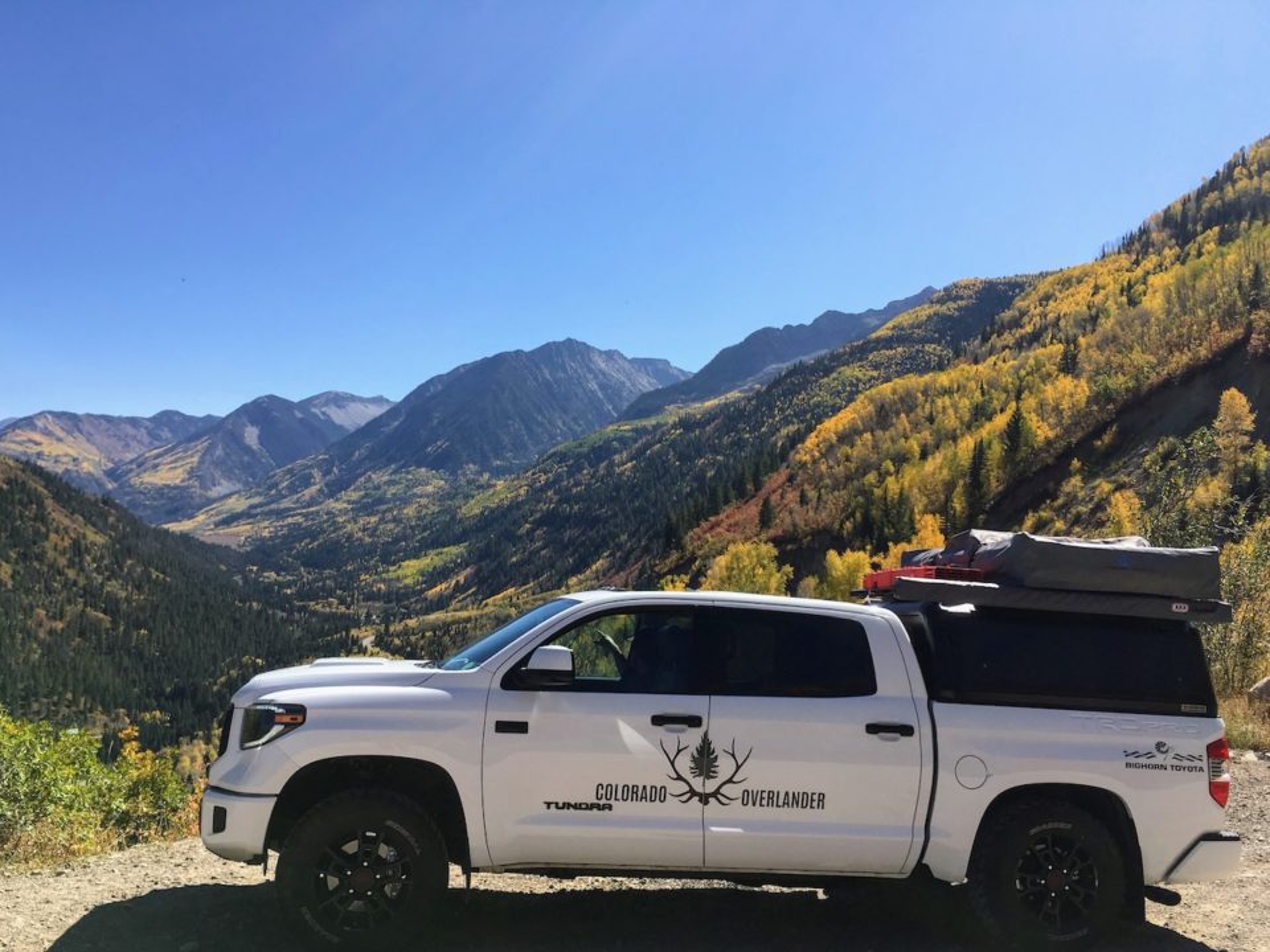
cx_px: 635
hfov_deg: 61.7
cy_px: 476
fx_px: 1064
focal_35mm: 29
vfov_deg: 48.2
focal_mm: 4.15
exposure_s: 1/1603
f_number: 2.2
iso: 25
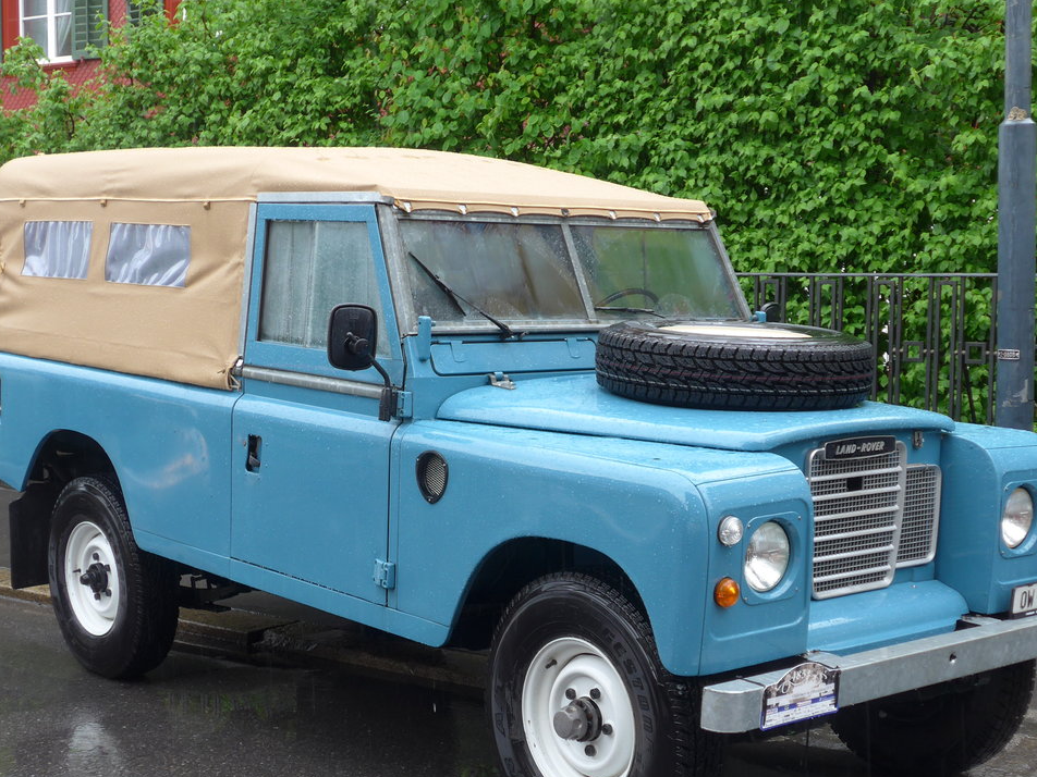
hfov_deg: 33.2
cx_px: 532
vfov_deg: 25.2
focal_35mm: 58
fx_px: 1738
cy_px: 461
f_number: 3
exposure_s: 1/80
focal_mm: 9.5
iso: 80
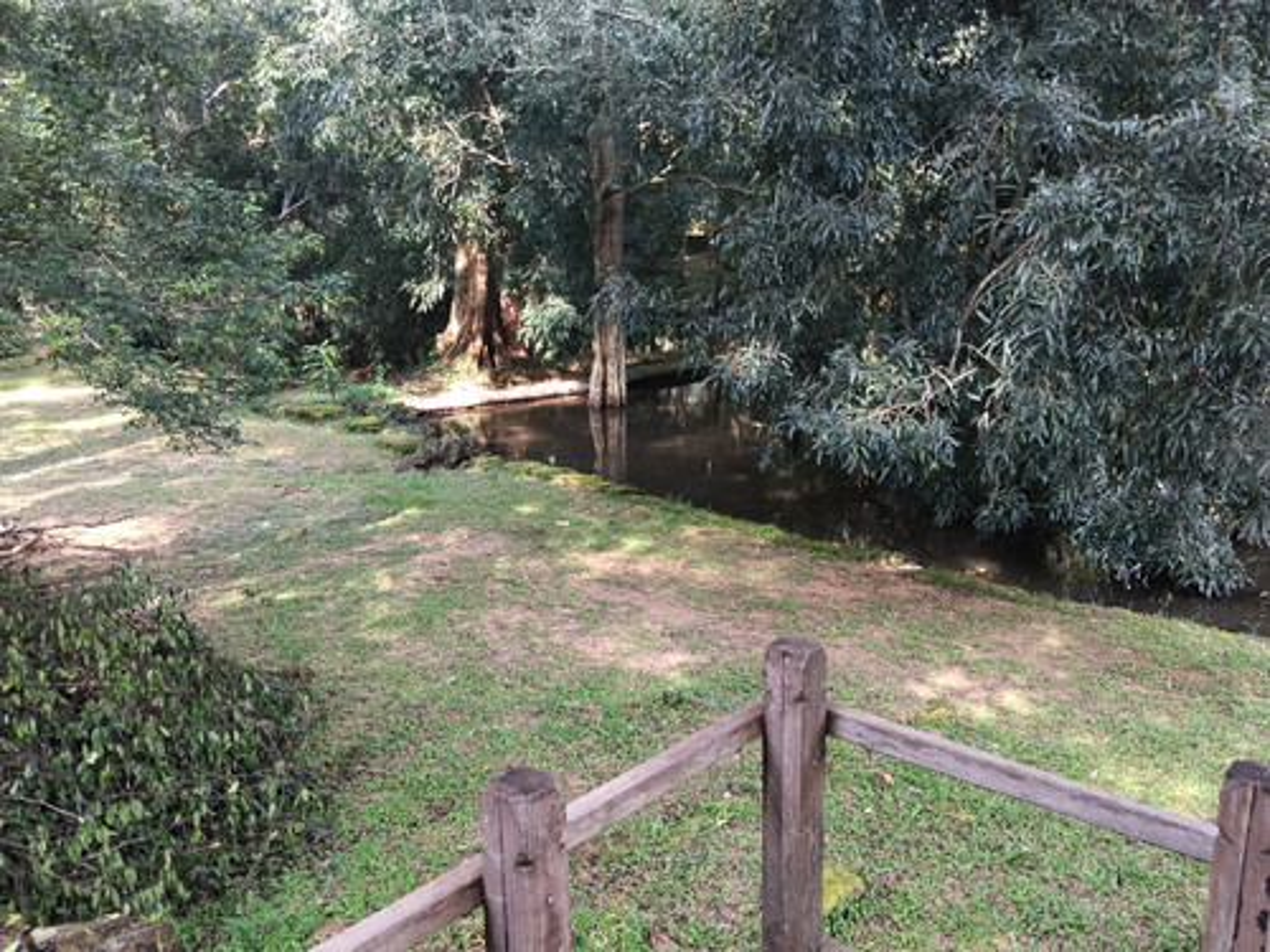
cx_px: 635
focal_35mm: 29
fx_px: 1064
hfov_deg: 61.7
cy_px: 476
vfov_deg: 48.2
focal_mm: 4.22
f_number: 1.8
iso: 64
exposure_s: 1/50
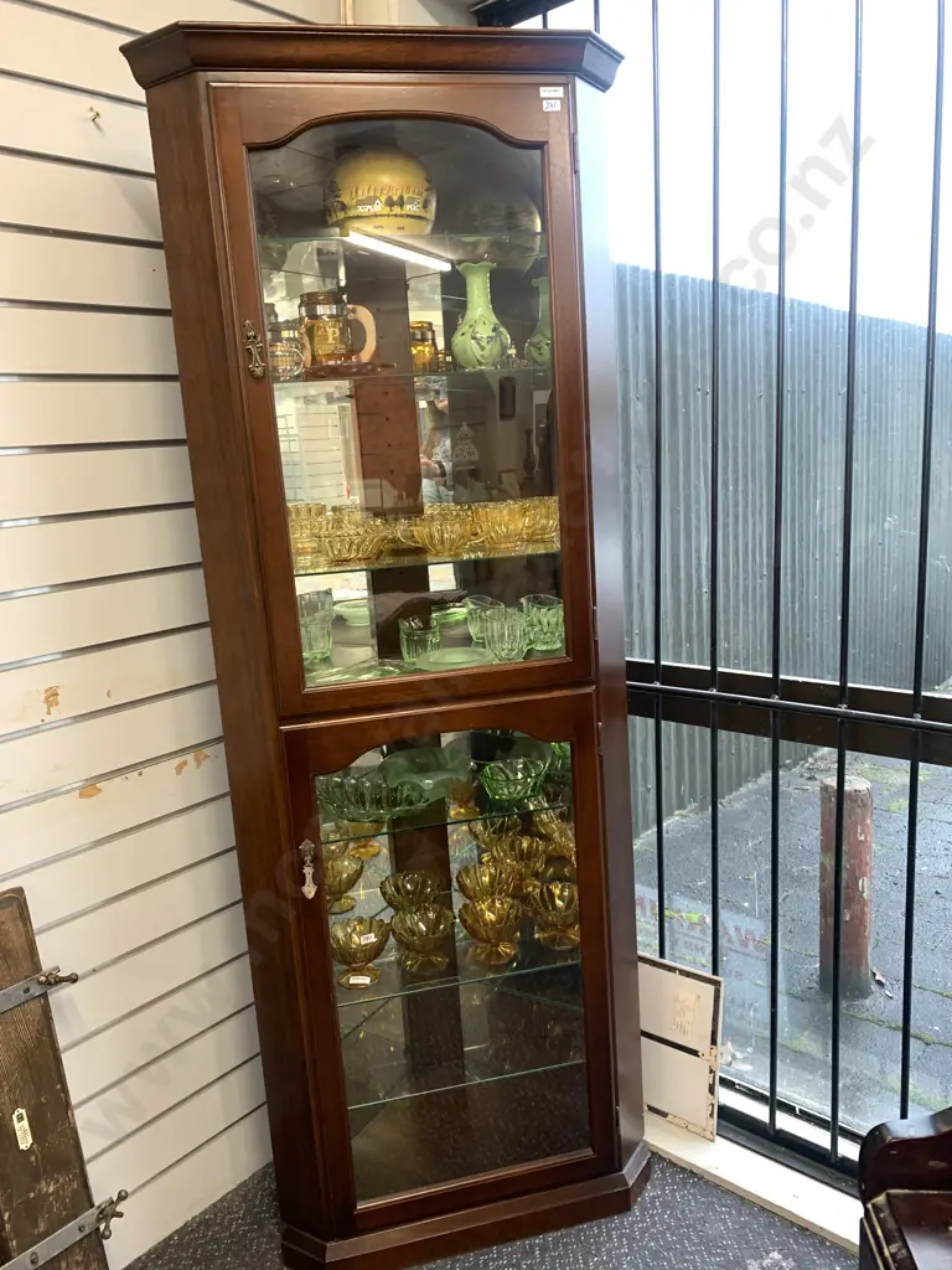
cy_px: 635
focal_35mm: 26
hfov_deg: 53.1
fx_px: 953
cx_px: 476
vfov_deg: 67.3
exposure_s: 1/50
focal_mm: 4.25
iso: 125
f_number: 1.8
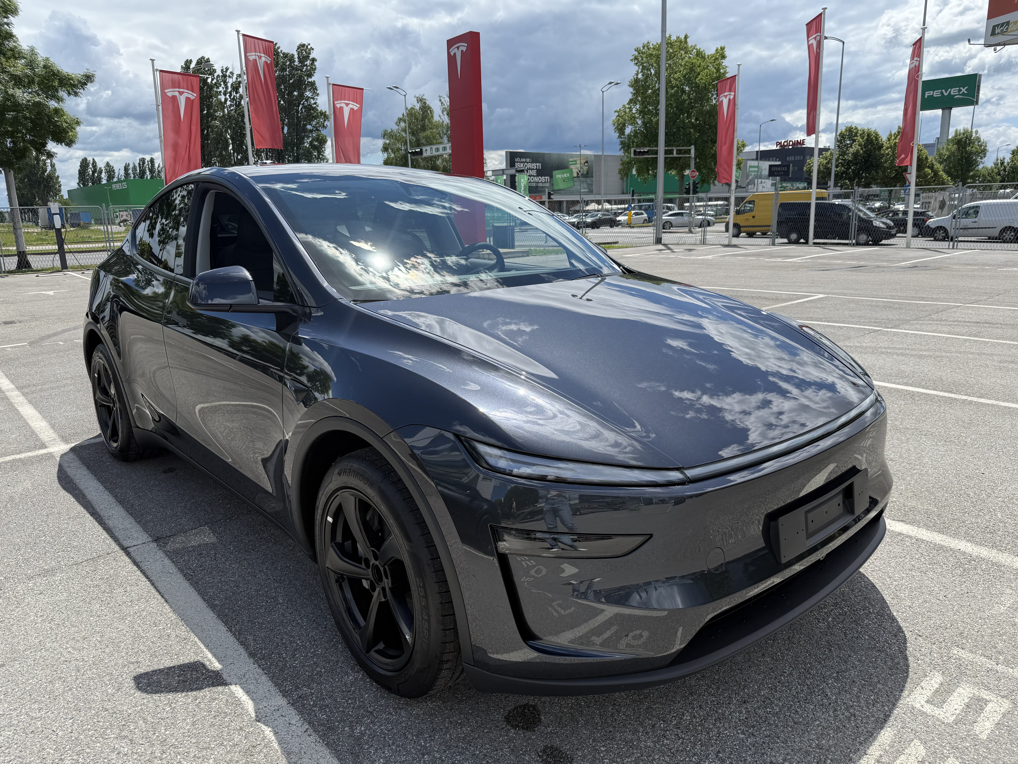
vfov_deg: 56.8
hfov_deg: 71.6
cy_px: 382
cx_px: 509
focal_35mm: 24
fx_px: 706
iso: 80
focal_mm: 6.76
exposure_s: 1/4405
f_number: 1.78
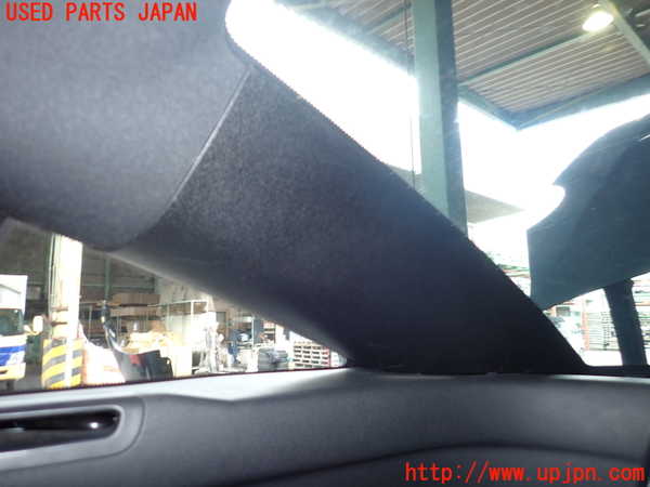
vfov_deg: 54.9
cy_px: 244
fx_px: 469
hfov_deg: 69.4
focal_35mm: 25
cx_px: 325
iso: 200
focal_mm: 4.5
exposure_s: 1/30
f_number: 2
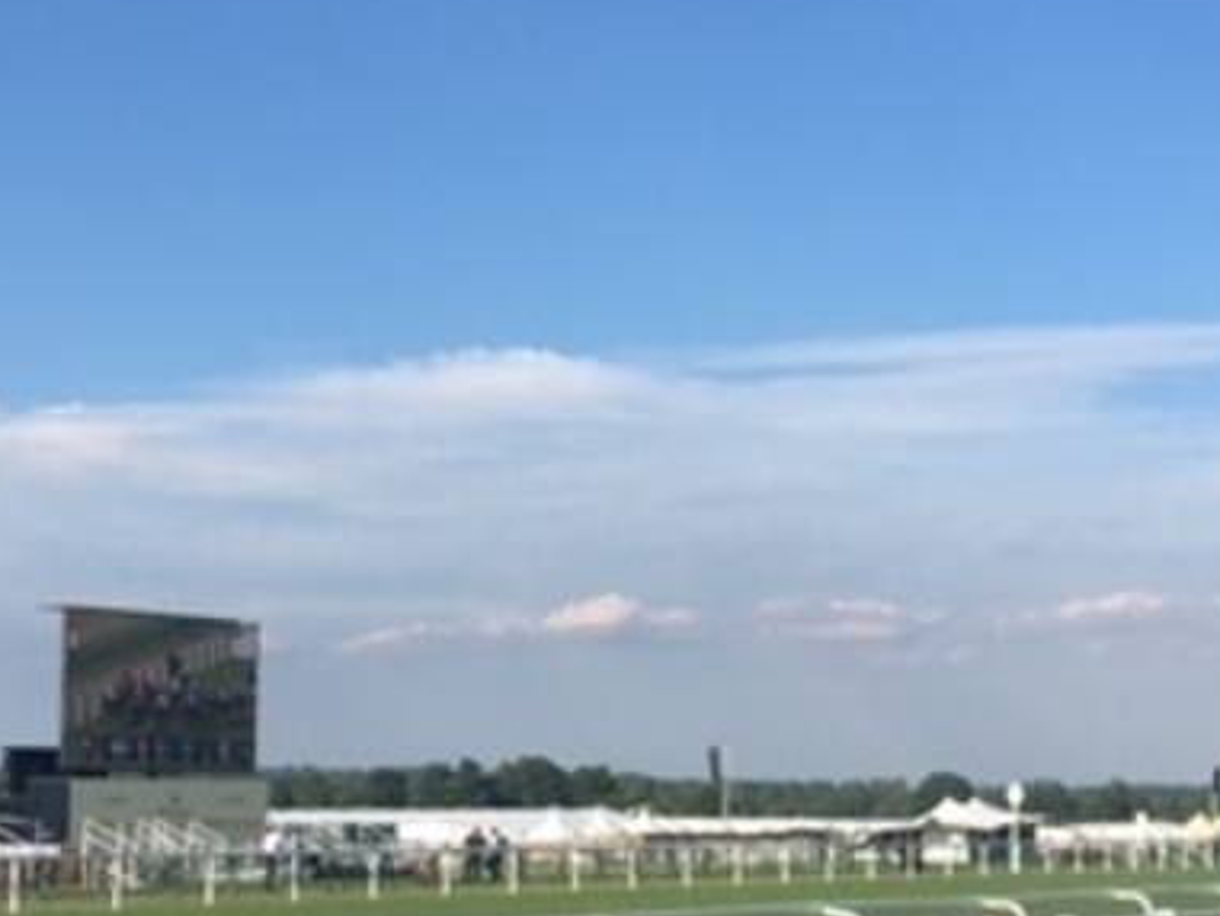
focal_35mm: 78
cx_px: 752
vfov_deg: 18.8
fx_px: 2750
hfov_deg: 25.0
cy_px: 618
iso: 25
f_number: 2.2
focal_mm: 4.15
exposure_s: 1/1399
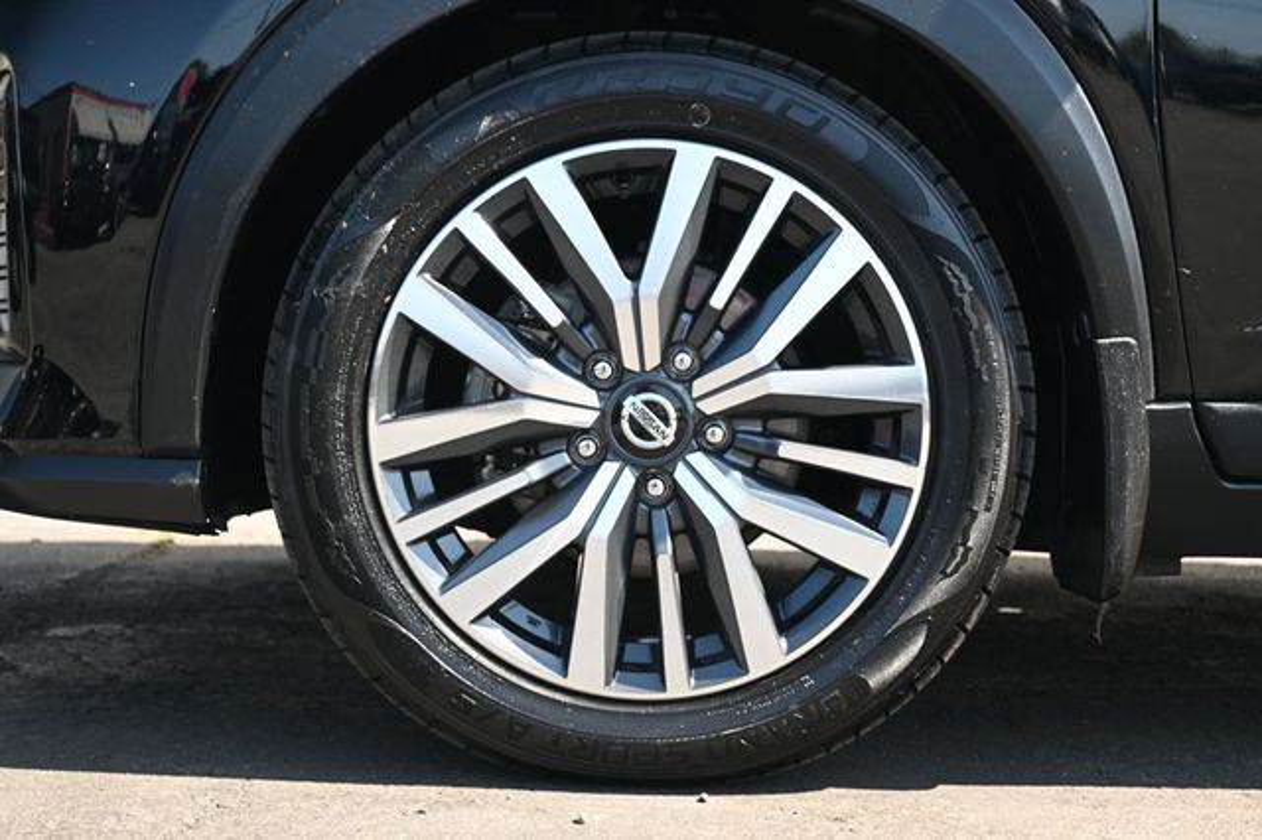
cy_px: 420
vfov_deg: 23.8
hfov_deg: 35.1
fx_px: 1997
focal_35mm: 57
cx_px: 631
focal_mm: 38
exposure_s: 1/250
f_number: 5.6
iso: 400
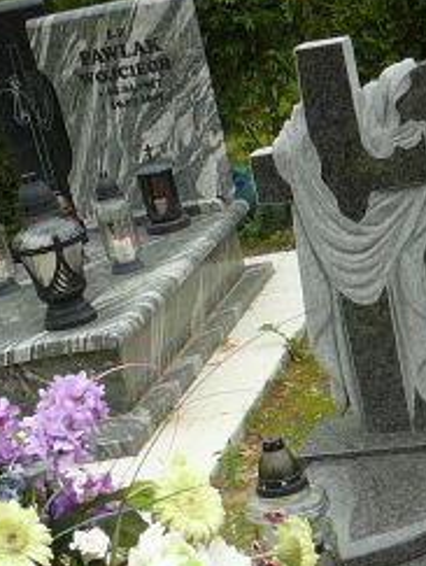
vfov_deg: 19.8
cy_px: 710
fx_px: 1506
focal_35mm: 92
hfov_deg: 15.9
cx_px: 372
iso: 80
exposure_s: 1/80
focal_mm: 5.2
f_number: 2.8
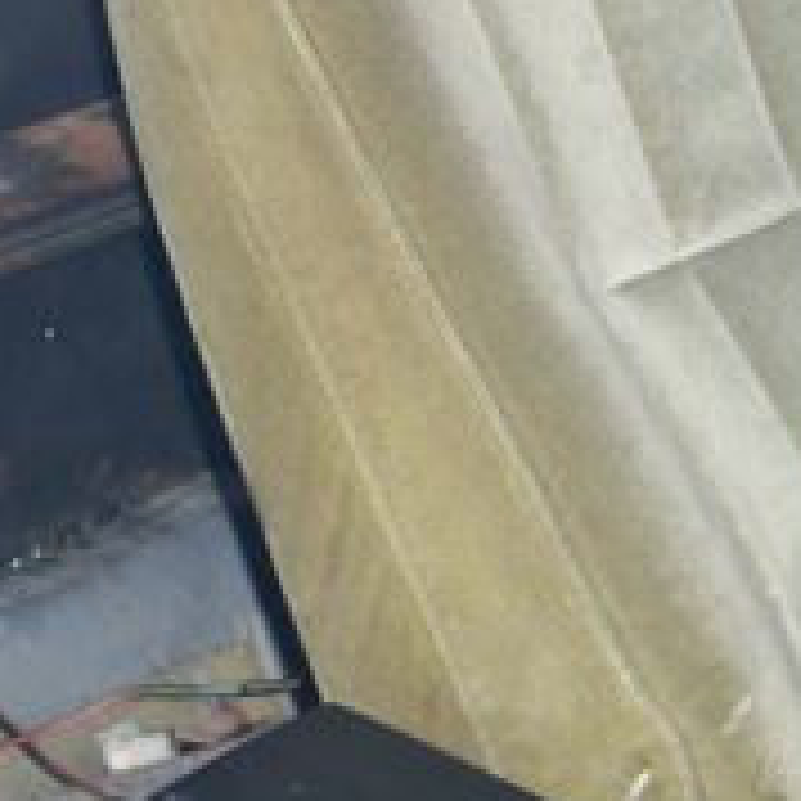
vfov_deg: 15.4
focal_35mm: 113
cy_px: 223
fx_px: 2958
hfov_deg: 13.9
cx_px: -580
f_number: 3.1
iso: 200
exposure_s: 1/30
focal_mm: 7.9
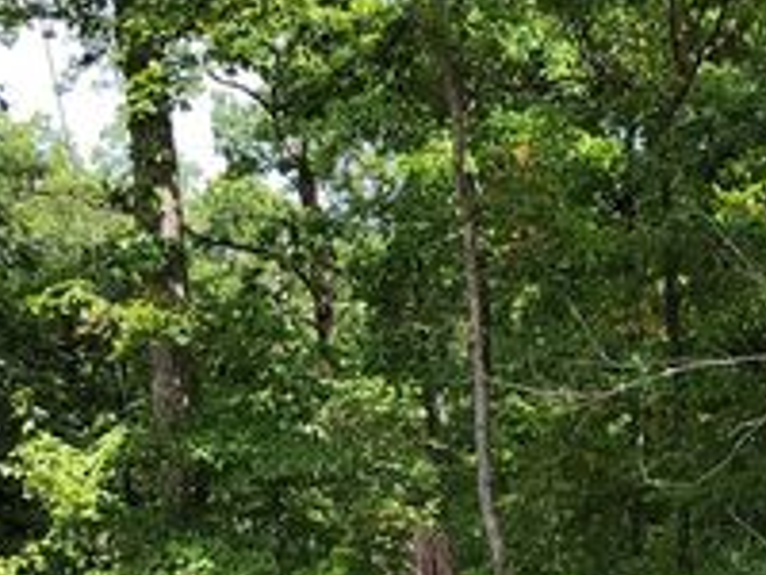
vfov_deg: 21.1
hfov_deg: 28.7
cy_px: 677
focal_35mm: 65
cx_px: 678
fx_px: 1438
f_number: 1.8
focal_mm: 5.4
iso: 40
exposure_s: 1/841
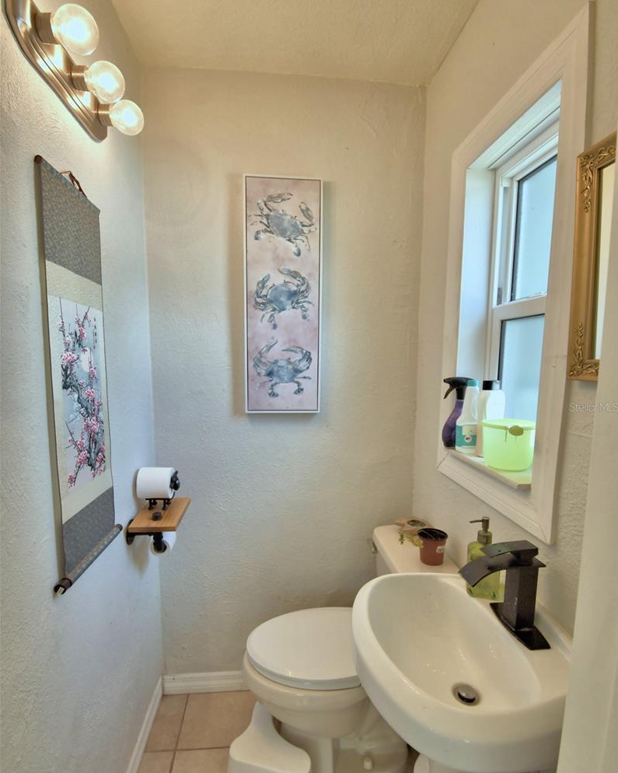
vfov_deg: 89.6
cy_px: 407
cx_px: 310
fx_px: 389
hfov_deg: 77.0
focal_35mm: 17
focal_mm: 10
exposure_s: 1/125
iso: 400
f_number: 4.5
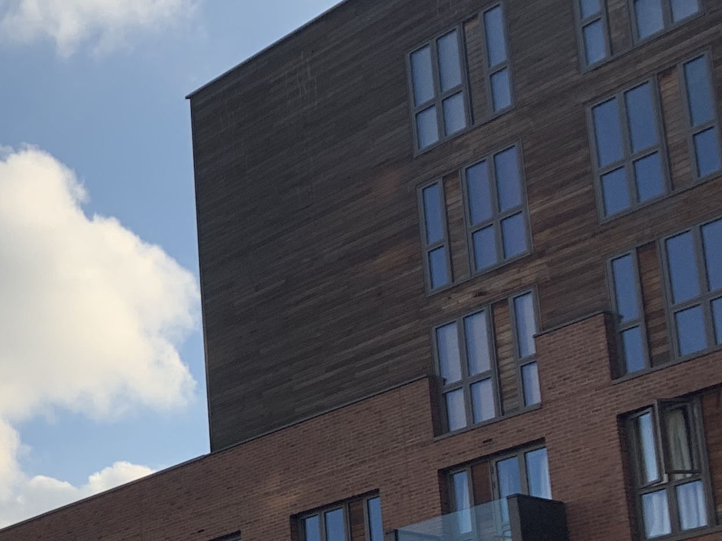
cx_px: -434
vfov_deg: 17.0
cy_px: 610
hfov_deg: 19.5
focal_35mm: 84
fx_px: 1752
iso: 25
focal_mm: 4.25
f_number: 1.8
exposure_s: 1/1427
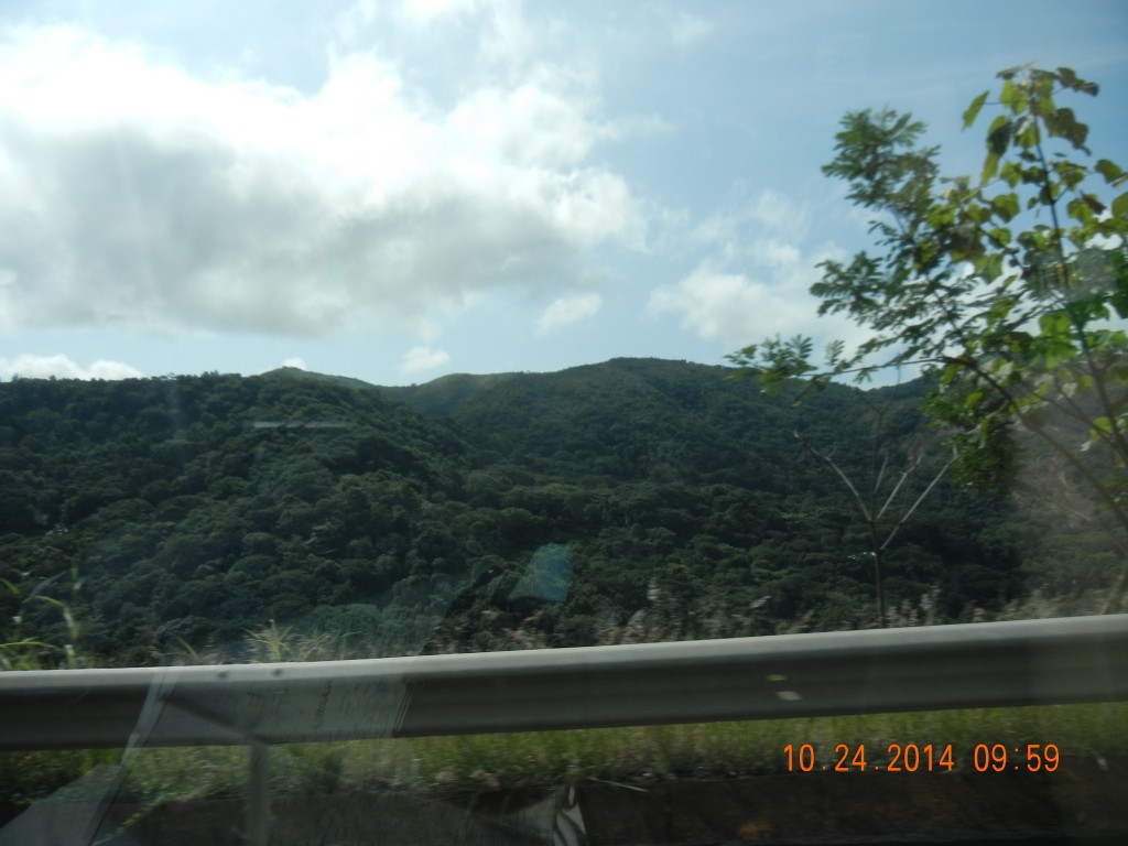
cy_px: 423
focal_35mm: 30
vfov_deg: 46.8
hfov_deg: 60.0
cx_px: 564
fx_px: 978
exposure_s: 1/560
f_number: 7
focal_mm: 5.4
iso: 160
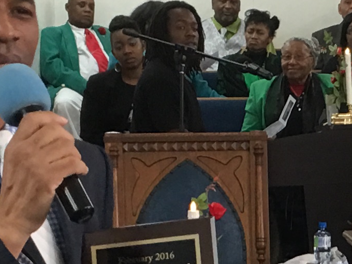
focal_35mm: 172
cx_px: 478
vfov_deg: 8.5
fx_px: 1749
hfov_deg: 11.2
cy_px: 337
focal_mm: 4.15
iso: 40
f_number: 2.2
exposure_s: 1/15
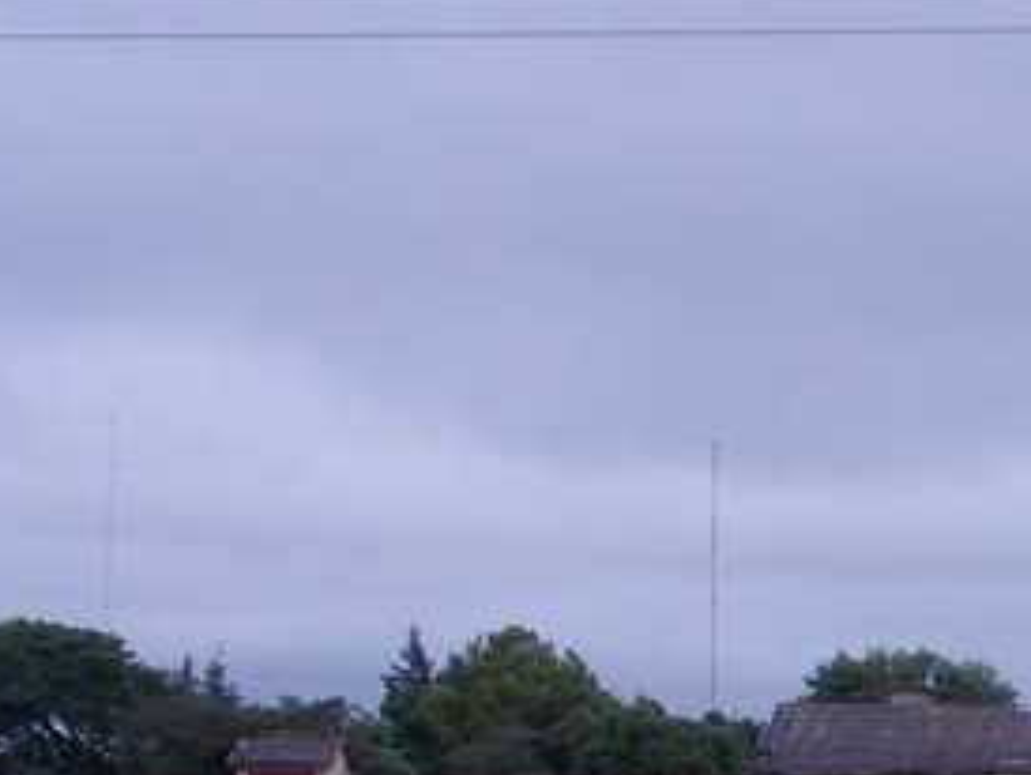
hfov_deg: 15.9
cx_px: 1159
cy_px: 813
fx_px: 3577
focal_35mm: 120
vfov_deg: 12.2
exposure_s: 1/400
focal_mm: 6.1
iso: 80
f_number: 6.5
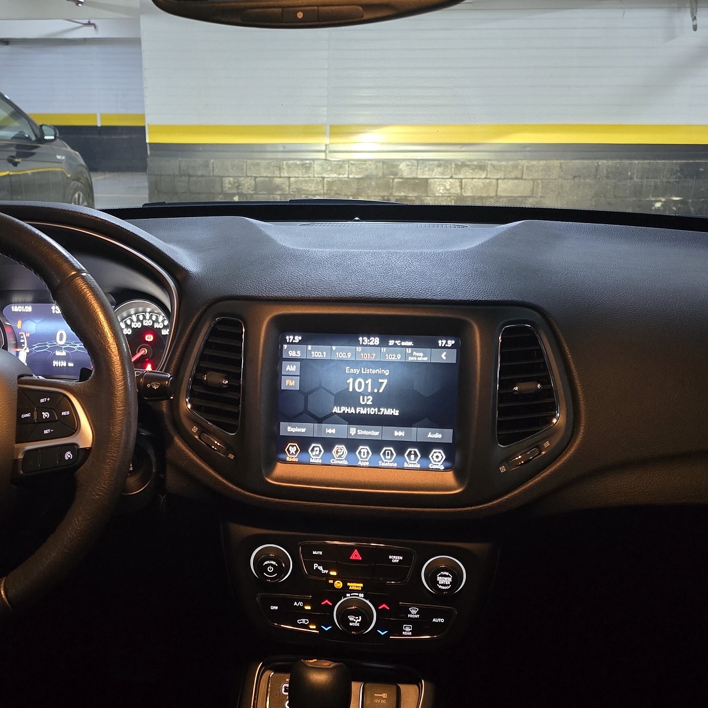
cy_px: 423
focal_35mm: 41
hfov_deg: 40.6
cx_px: 267
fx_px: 949
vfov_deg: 40.8
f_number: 1.7
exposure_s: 1/30
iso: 1600
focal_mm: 6.3
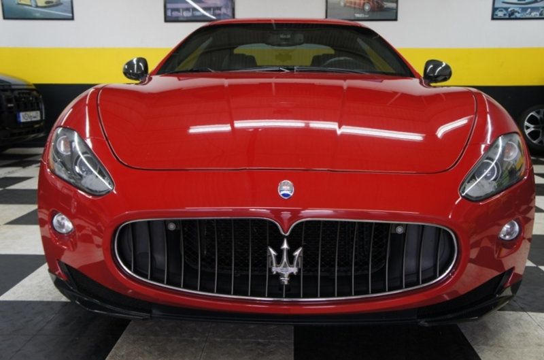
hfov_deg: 55.2
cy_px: 180
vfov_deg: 38.2
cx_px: 272
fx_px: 520
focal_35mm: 34
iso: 320
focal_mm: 23
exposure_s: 1/40
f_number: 4
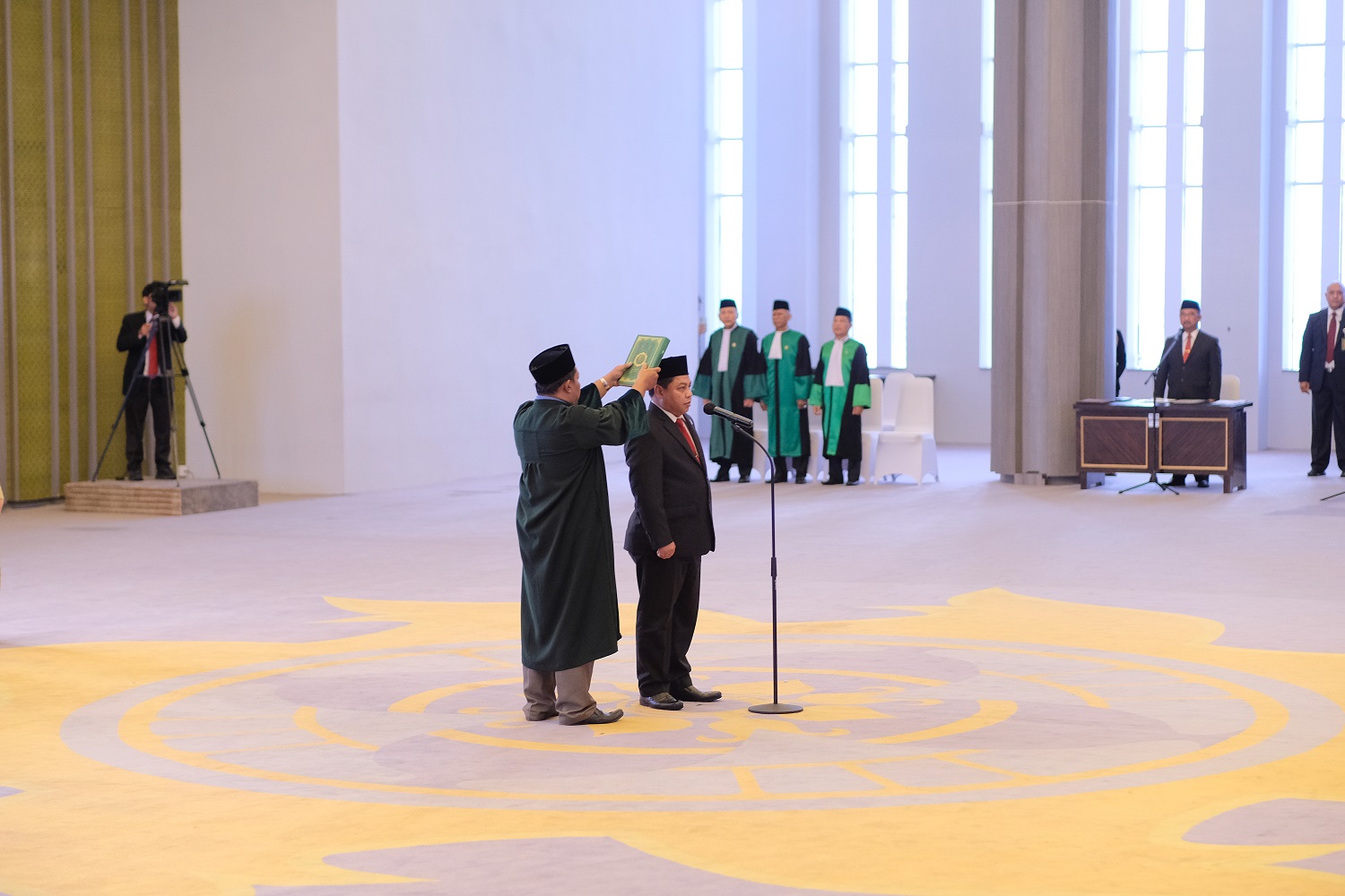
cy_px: 448
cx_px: 672
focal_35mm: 84
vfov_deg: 16.3
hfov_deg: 24.2
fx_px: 3138
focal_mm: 56
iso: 2000
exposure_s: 1/125
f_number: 1.8
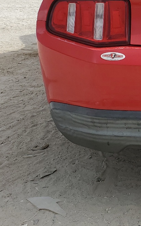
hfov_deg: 17.3
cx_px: 219
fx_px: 412
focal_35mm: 67
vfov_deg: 29.8
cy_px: 39
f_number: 1.5
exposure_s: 1/1429
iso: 50
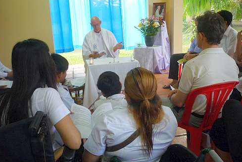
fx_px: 229
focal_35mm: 34
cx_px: 120
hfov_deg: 55.8
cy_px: 75
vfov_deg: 38.9
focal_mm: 5.2
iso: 160
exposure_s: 1/30
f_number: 3.3
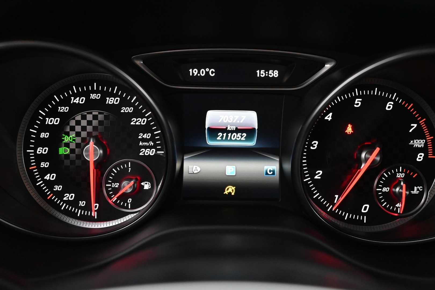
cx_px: 218
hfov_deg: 61.1
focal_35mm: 30
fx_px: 369
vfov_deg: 43.0
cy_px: 145
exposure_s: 1/60
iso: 8000
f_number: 4.8
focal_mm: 30.5
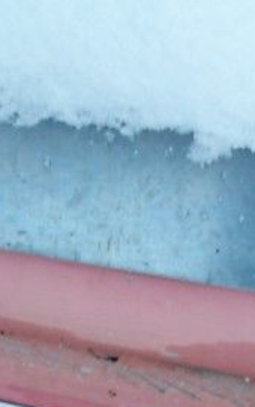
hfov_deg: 17.4
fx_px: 832
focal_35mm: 75
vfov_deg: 26.2
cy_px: 393
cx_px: 108
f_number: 2.9
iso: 80
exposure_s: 1/80
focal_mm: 5.7
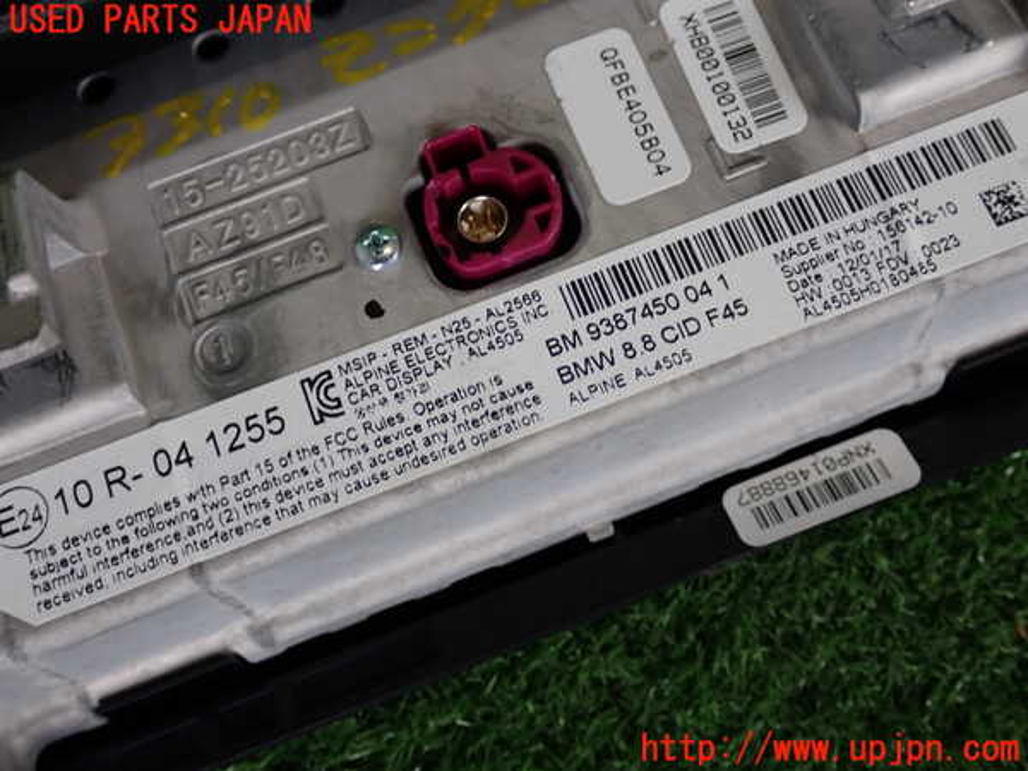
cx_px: 514
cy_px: 386
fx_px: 1218
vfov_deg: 35.1
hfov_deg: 45.8
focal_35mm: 41
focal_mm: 7.31
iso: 200
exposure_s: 1/50
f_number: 2.8
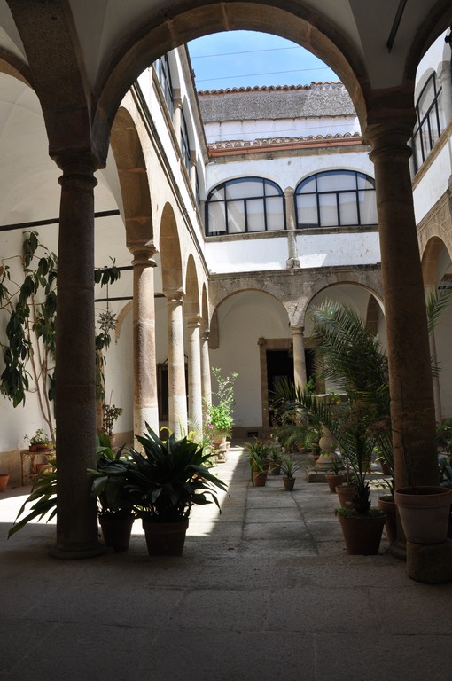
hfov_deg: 43.5
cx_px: 226
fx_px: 566
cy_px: 340
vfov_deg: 62.0
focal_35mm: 30
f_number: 8
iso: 400
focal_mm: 20
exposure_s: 1/200
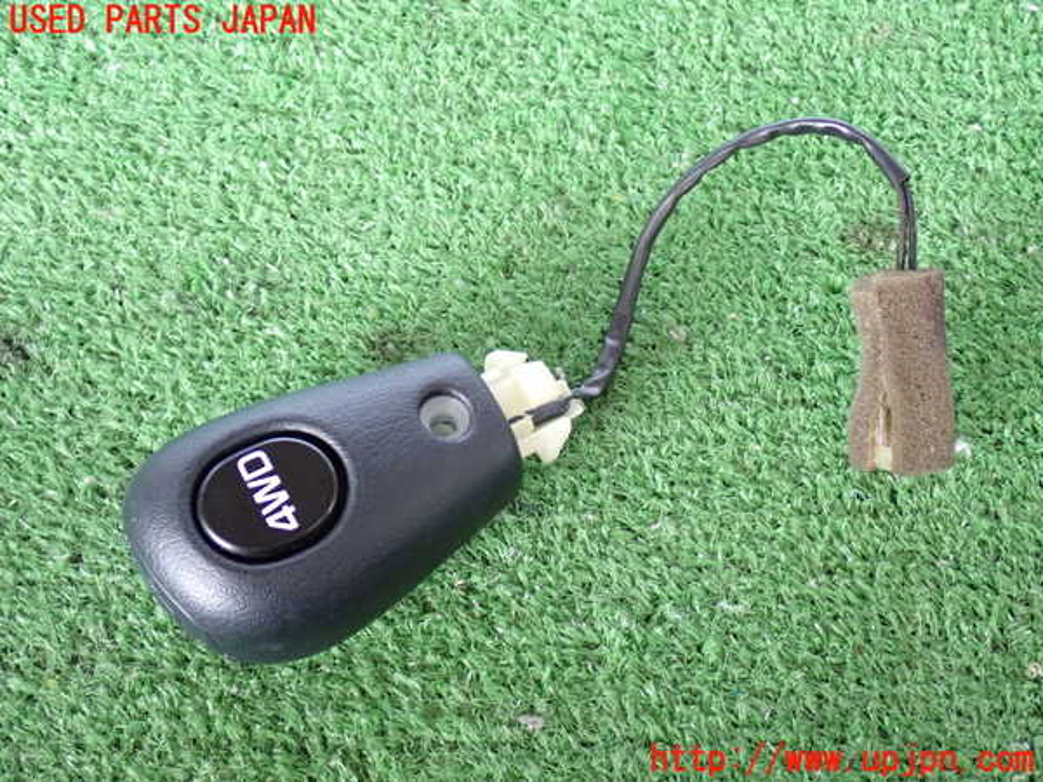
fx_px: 1416
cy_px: 391
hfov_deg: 40.4
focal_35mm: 47
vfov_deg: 30.9
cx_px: 522
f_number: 3.1
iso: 800
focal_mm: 8.4
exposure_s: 1/30
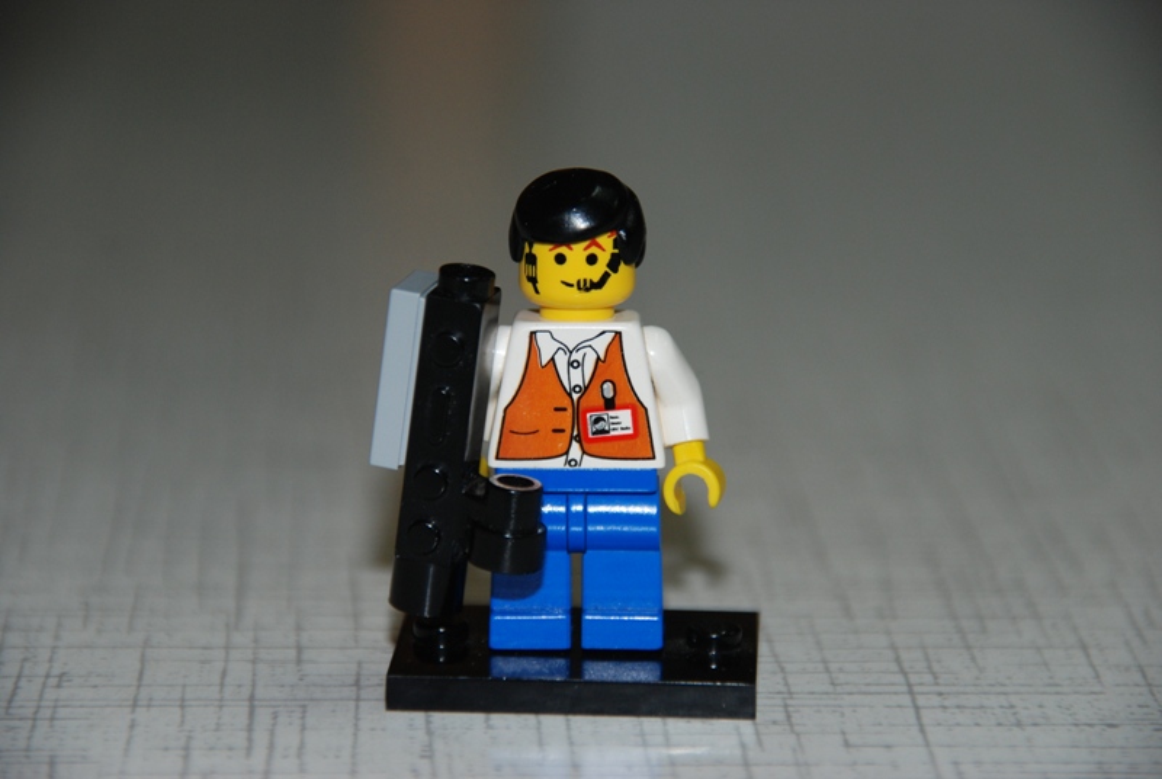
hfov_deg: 6.9
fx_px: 9697
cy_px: 390
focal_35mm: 300
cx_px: 581
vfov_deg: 4.6
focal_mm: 200
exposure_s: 1/60
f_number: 6.3
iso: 400
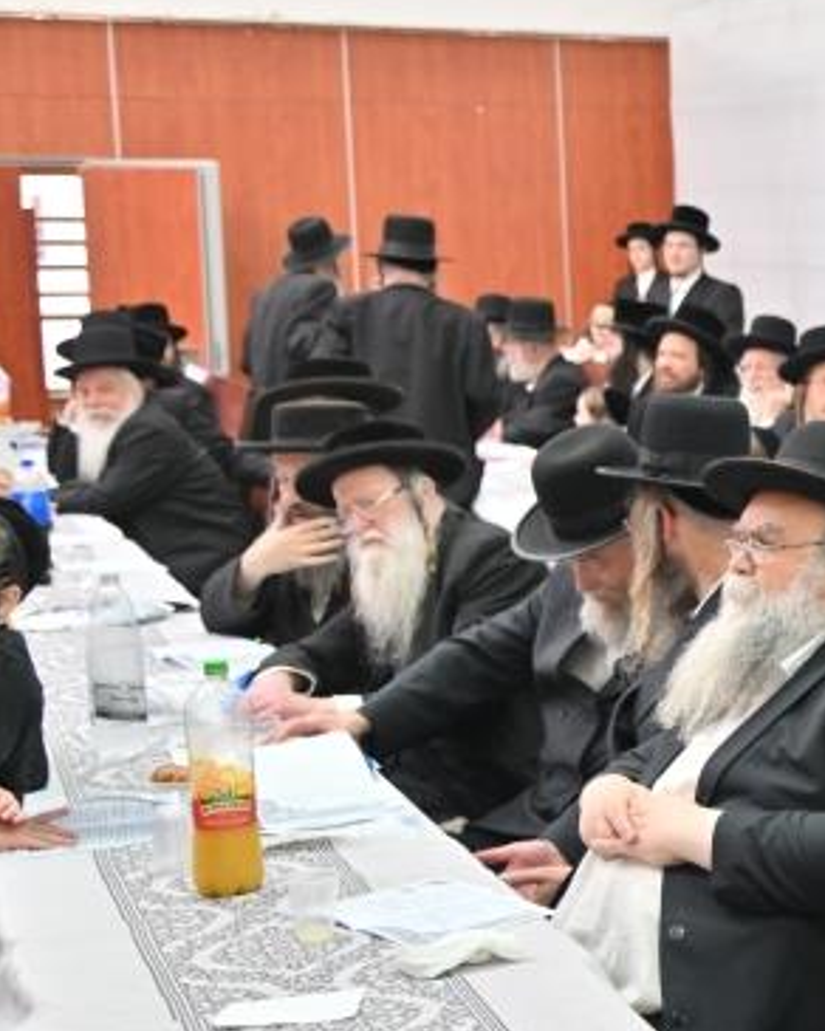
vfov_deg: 24.1
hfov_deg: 17.2
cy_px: 516
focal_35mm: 79
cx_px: 1305
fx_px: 2411
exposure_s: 1/160
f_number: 4
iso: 500
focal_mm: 30
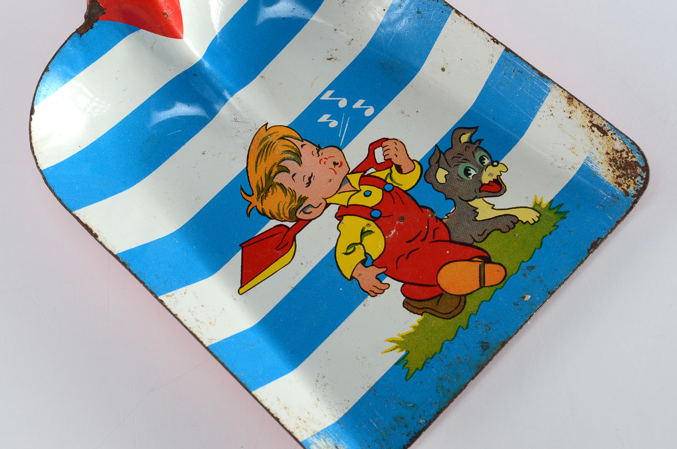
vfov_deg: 16.5
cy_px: 224
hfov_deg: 24.7
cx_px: 338
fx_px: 1548
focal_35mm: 82
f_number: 14
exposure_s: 1/80
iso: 100
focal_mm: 55
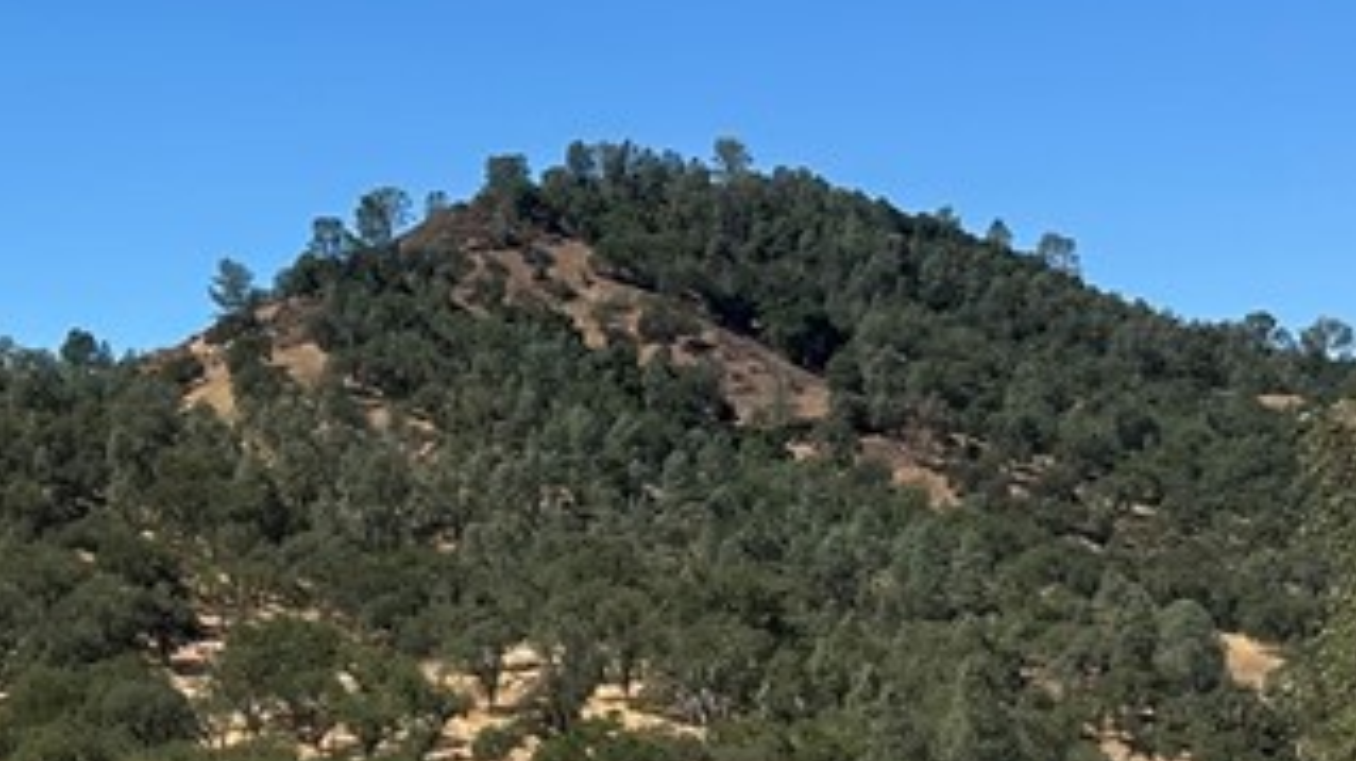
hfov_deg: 24.5
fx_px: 3019
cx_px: 94
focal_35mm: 84
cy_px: 757
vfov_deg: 14.2
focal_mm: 6.86
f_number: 1.78
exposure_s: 1/5000
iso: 80
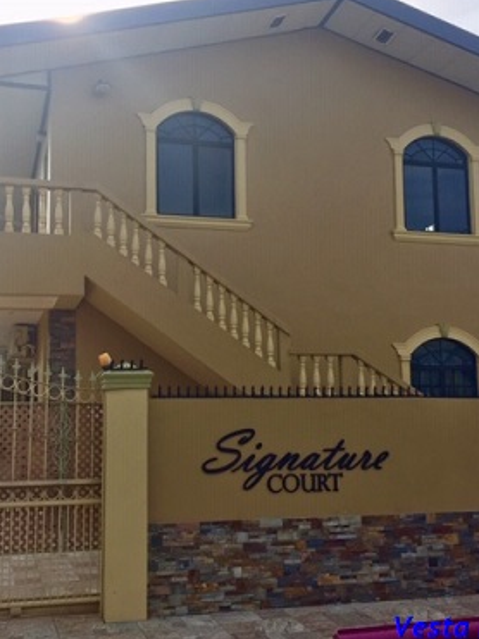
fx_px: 738
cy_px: 319
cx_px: 207
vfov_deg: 46.8
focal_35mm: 40
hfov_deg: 35.9
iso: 32
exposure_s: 1/1883
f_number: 2.2
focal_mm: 4.15
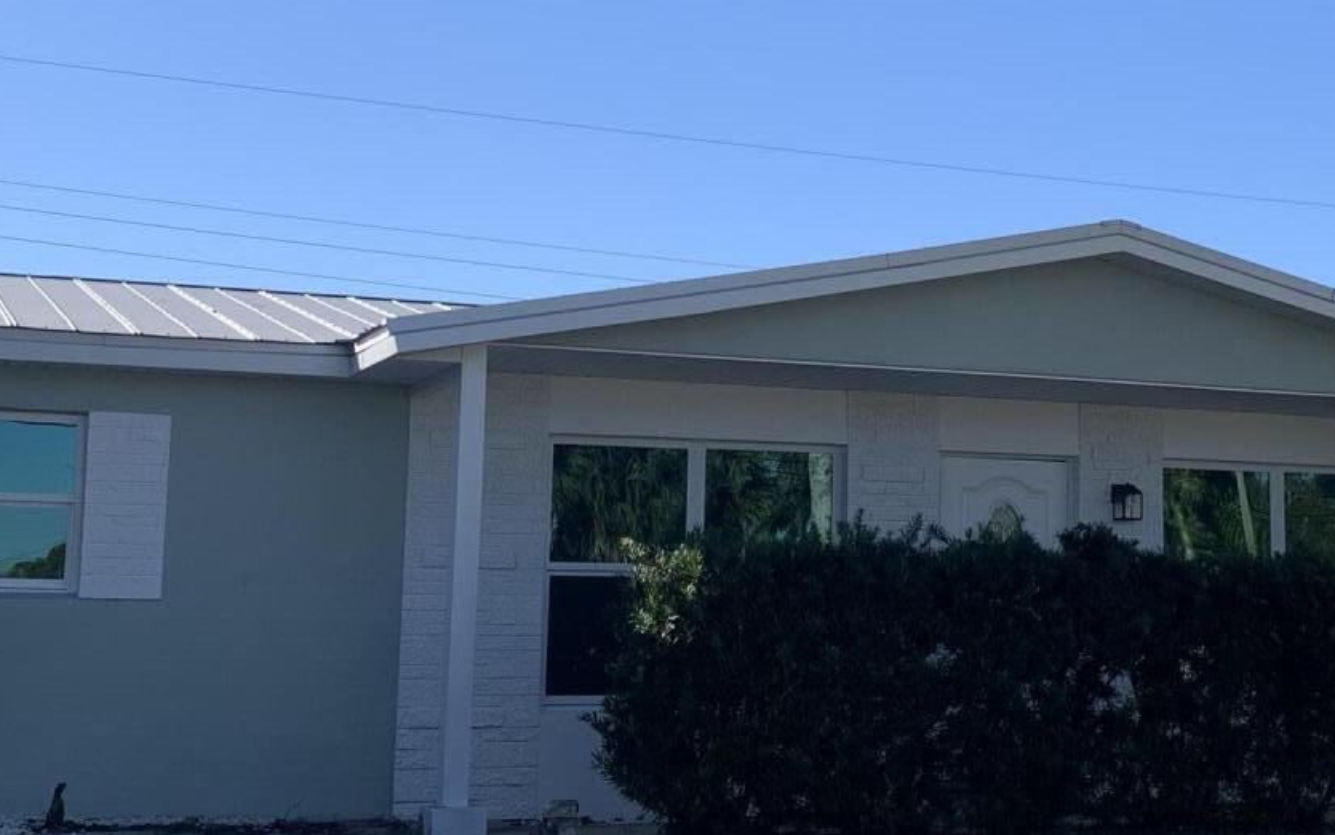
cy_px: 323
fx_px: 2401
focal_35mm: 66
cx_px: 950
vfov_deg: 19.7
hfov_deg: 30.7
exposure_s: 1/1812
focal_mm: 4.25
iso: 25
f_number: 1.8
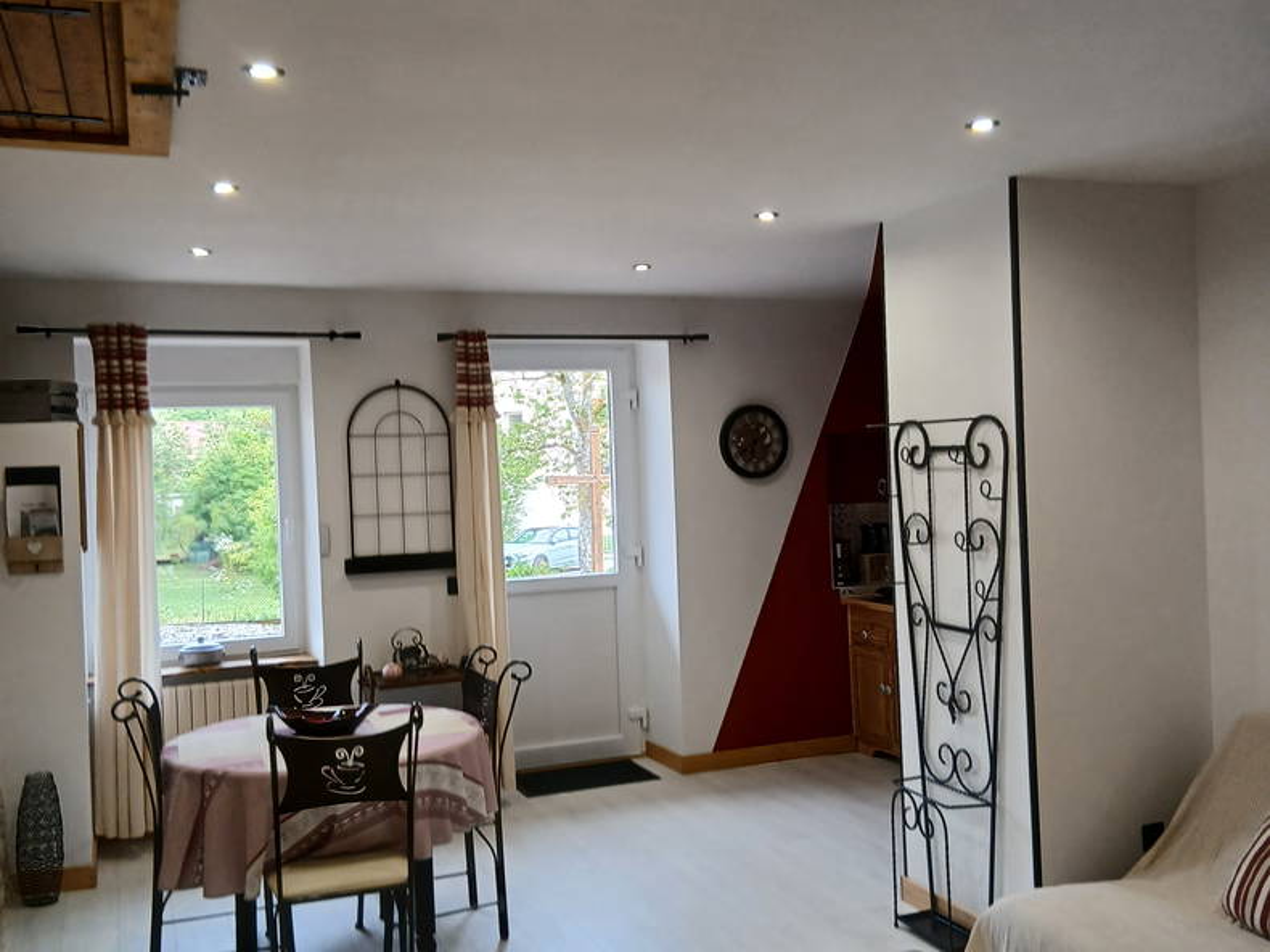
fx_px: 954
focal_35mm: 26
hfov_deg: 67.3
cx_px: 635
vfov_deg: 53.0
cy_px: 476
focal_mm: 3.98
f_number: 1.8
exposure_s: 1/50
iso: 100
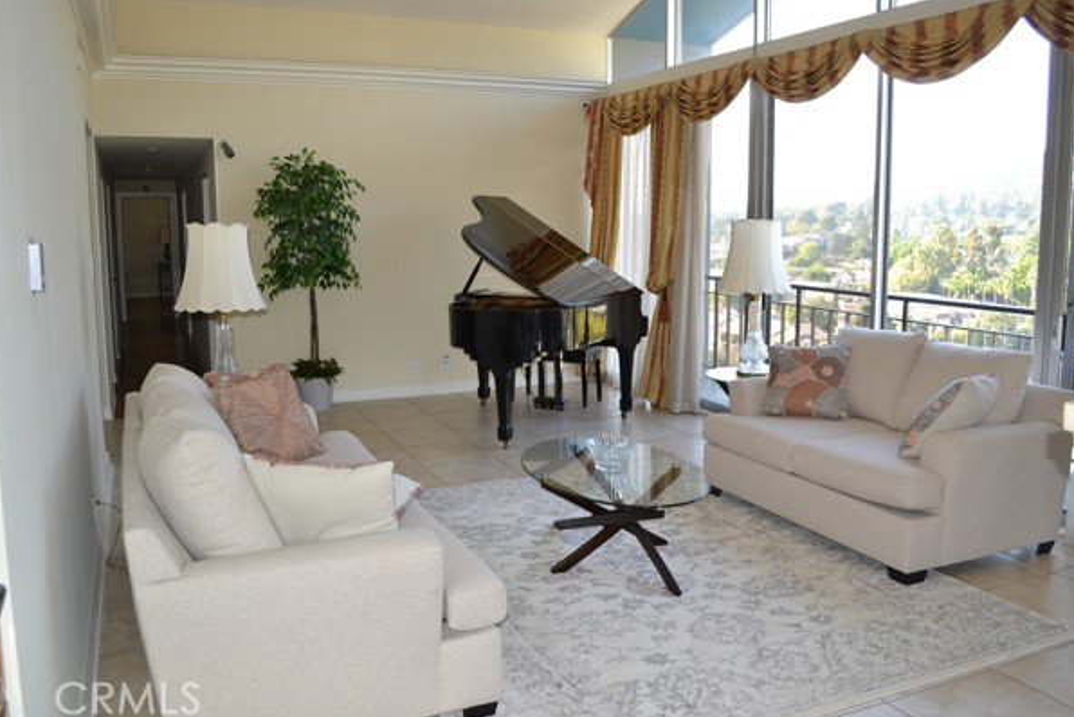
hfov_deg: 63.6
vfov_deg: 45.0
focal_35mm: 29
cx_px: 550
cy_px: 340
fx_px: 866
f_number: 4
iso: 400
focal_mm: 18
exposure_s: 1/80
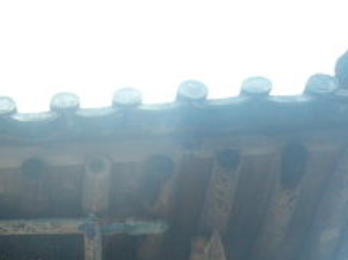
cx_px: -86
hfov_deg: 17.6
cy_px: 361
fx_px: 1065
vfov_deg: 13.3
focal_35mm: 106
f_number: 2.8
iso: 100
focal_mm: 5.8
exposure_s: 1/80
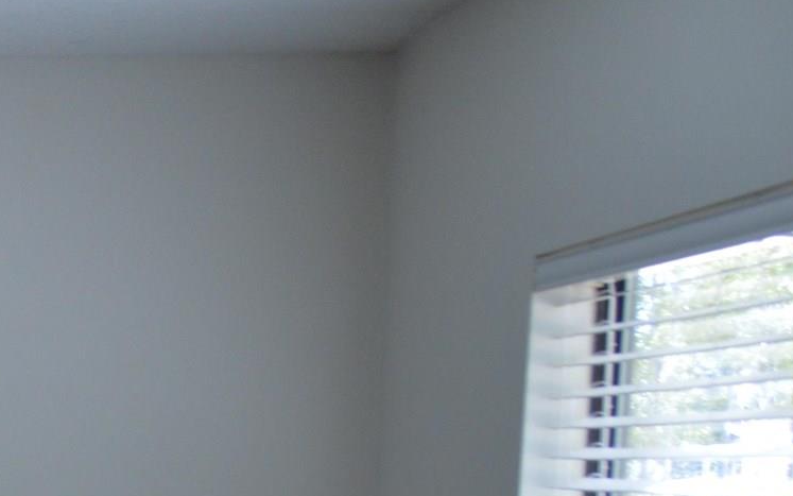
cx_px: -738
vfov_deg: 10.9
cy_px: 874
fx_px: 2442
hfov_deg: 15.3
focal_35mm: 113
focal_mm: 18
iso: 400
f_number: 4
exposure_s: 1/60
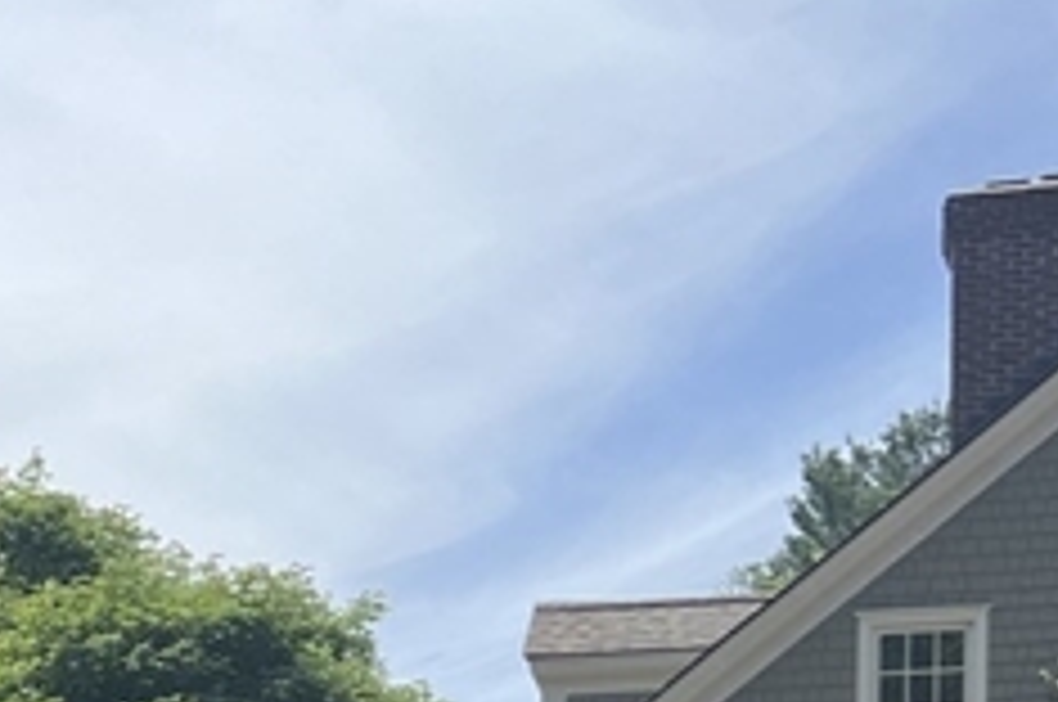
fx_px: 3463
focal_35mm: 118
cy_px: 1318
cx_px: -392
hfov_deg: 16.3
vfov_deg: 10.8
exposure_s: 1/3356
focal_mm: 5.7
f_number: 1.5
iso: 50
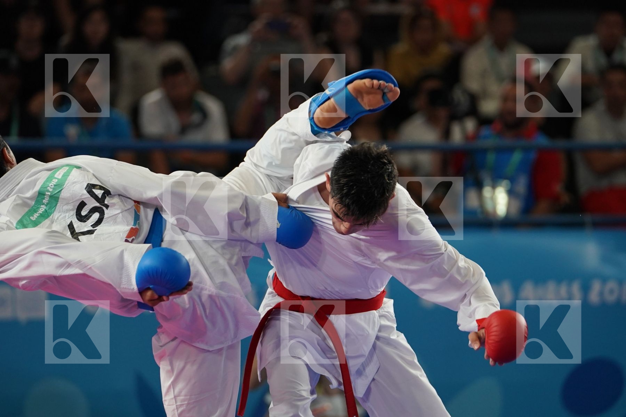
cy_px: 208
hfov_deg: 8.0
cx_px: 313
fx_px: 4451
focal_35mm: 256
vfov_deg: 5.4
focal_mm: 171
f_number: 2.8
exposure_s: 1/1000
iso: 1250
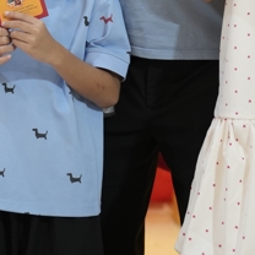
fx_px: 1692
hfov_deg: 8.6
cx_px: 105
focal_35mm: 203
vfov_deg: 8.2
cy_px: -249
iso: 640
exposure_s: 1/100
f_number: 2.5
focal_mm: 51
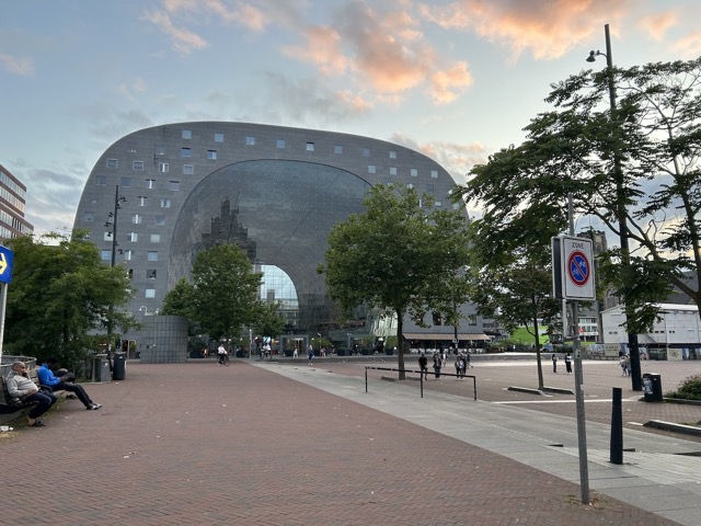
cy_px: 263
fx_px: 527
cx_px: 350
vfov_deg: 53.1
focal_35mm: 26
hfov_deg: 67.3
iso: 40
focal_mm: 5.7
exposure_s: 1/146
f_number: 1.5
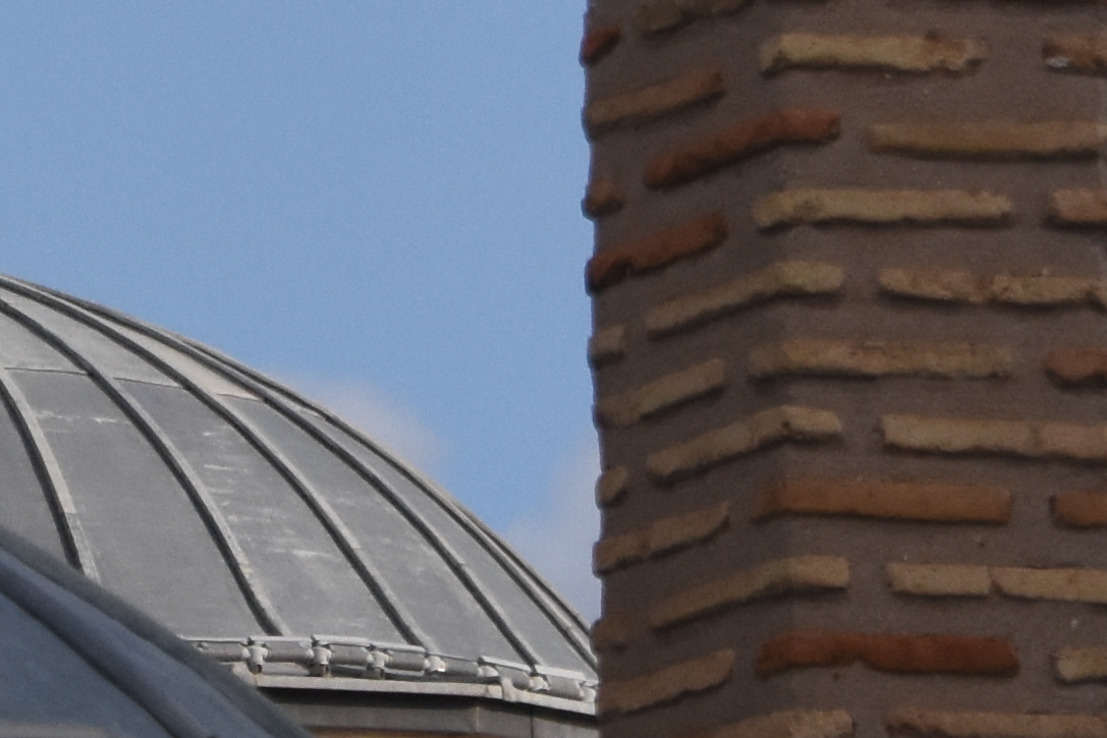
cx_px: -633
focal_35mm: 679
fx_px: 20881
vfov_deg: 2.0
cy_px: -640
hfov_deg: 3.0
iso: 800
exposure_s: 1/4000
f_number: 6.3
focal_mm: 82
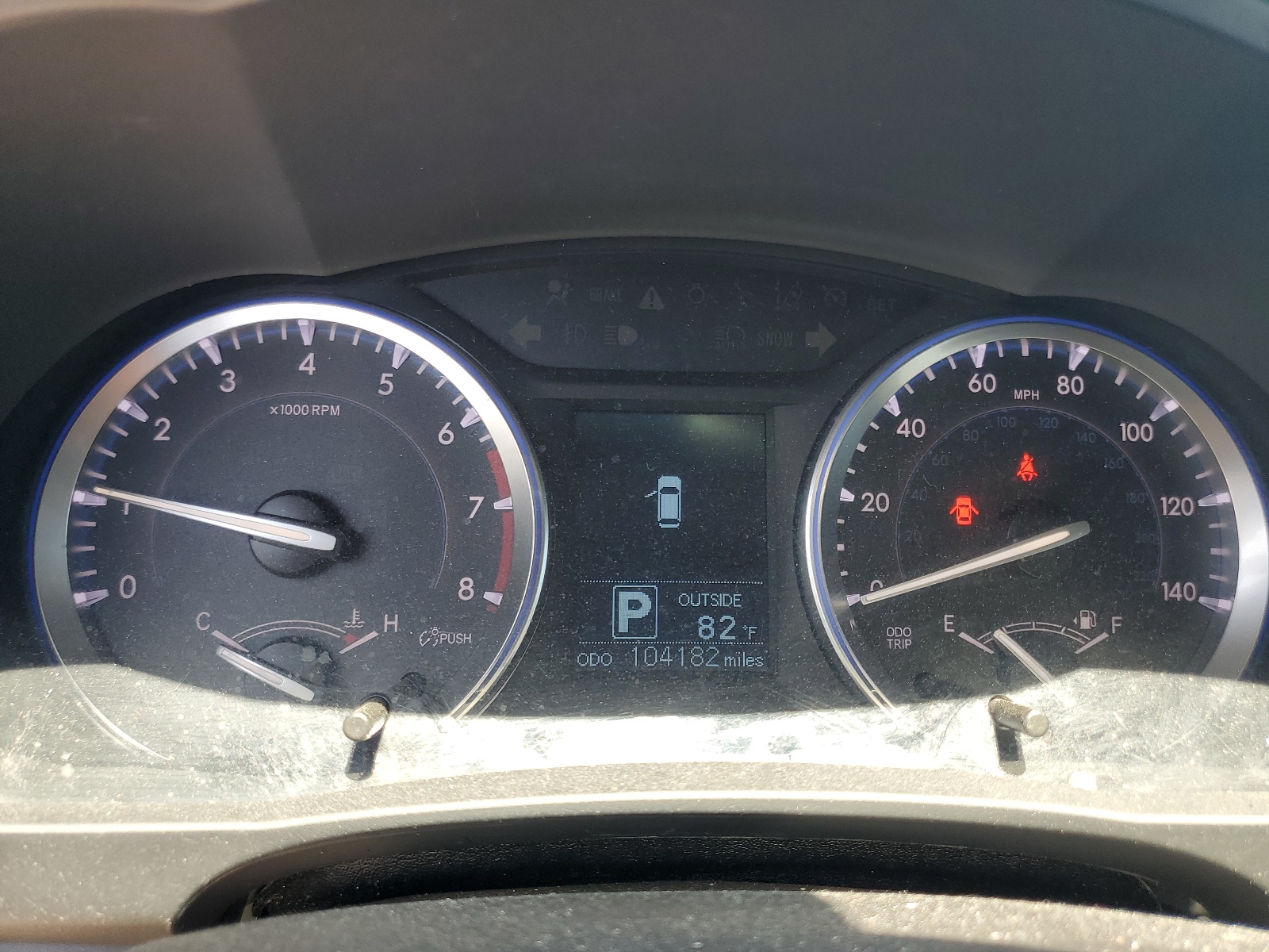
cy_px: 476
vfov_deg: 53.1
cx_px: 634
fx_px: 953
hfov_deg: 67.3
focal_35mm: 26
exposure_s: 1/135
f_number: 1.5
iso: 50
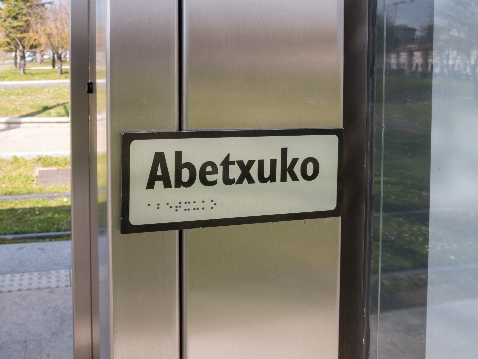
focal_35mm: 30
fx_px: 414
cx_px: 239
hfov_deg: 59.9
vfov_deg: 46.8
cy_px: 180
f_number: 8
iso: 200
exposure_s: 1/125
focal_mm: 15
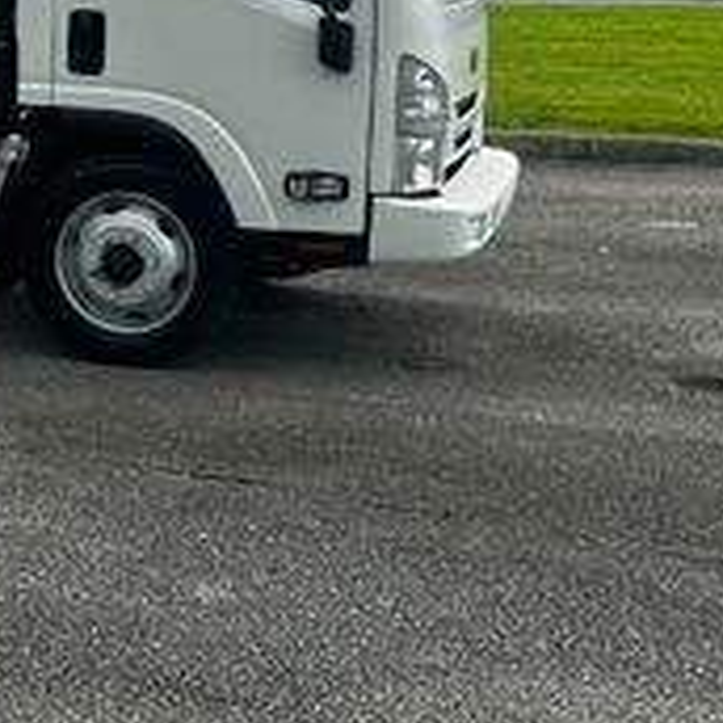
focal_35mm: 79
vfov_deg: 21.7
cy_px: 151
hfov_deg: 20.6
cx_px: -126
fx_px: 1867
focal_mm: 6.86
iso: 80
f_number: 1.78
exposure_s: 1/1562
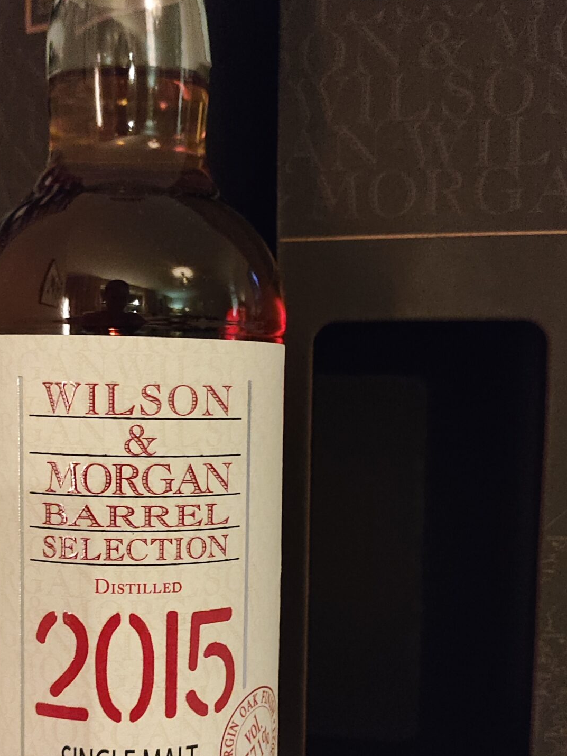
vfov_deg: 43.3
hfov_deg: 33.5
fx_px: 938
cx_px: 221
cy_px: 492
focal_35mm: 43
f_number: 1.8
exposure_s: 1/16.7
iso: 3097
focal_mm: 4.68
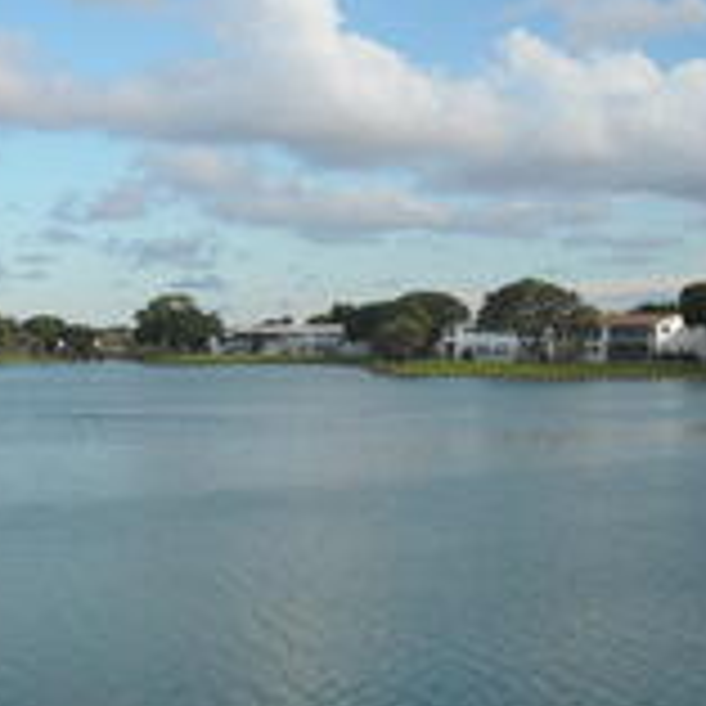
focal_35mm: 79
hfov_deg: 21.7
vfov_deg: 21.9
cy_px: 445
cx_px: 180
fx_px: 1823
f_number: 5.6
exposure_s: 1/154
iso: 64
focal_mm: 5.7
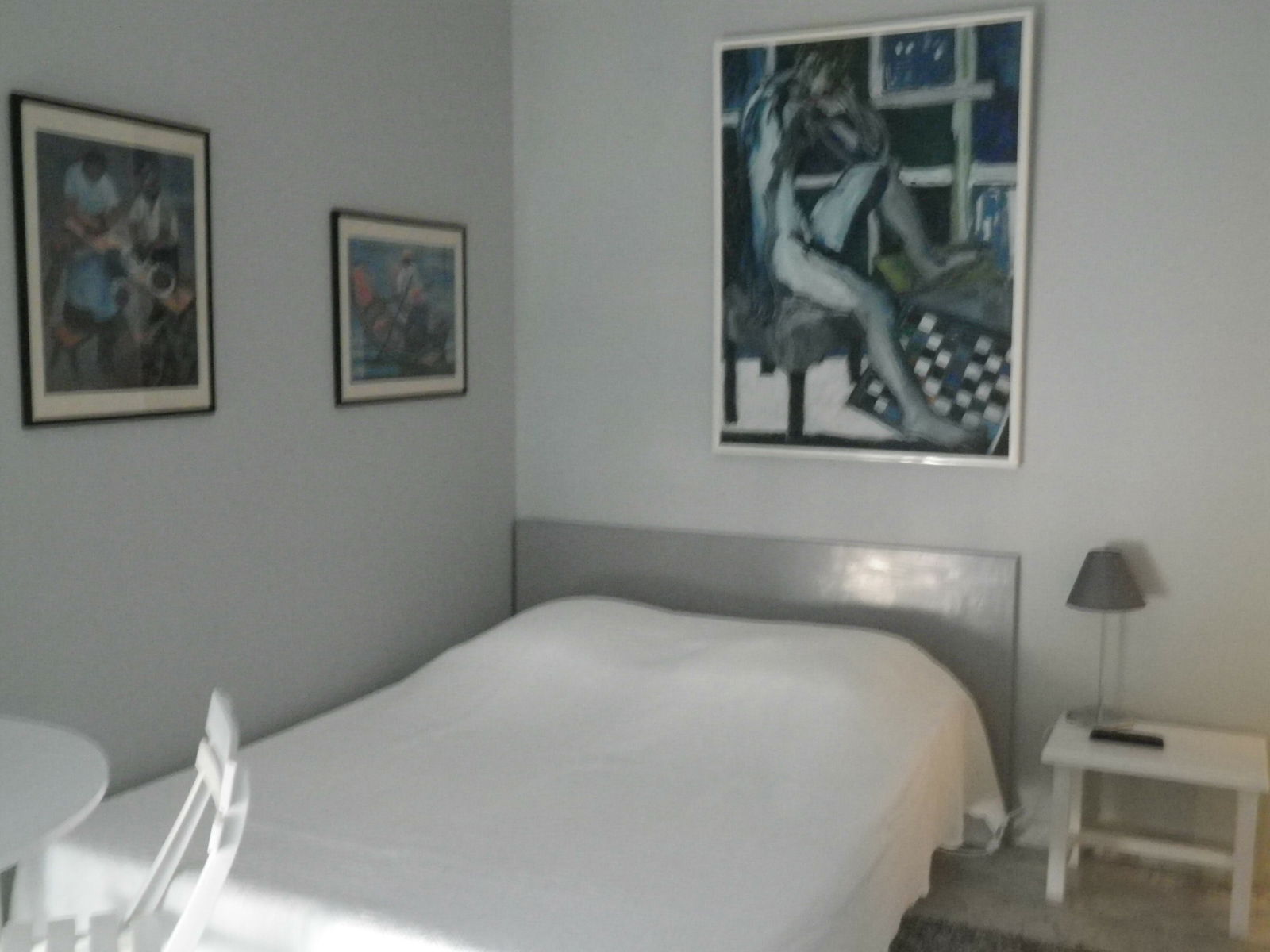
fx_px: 1247
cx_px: 635
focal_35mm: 34
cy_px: 476
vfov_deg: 41.8
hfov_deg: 54.0
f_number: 3.8
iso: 800
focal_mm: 6.1
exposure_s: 1/5
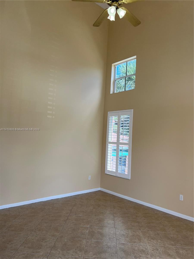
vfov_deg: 67.3
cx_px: 97
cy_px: 130
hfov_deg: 53.1
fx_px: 194
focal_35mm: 26
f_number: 1.5
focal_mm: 5.7
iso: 40
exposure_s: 1/293
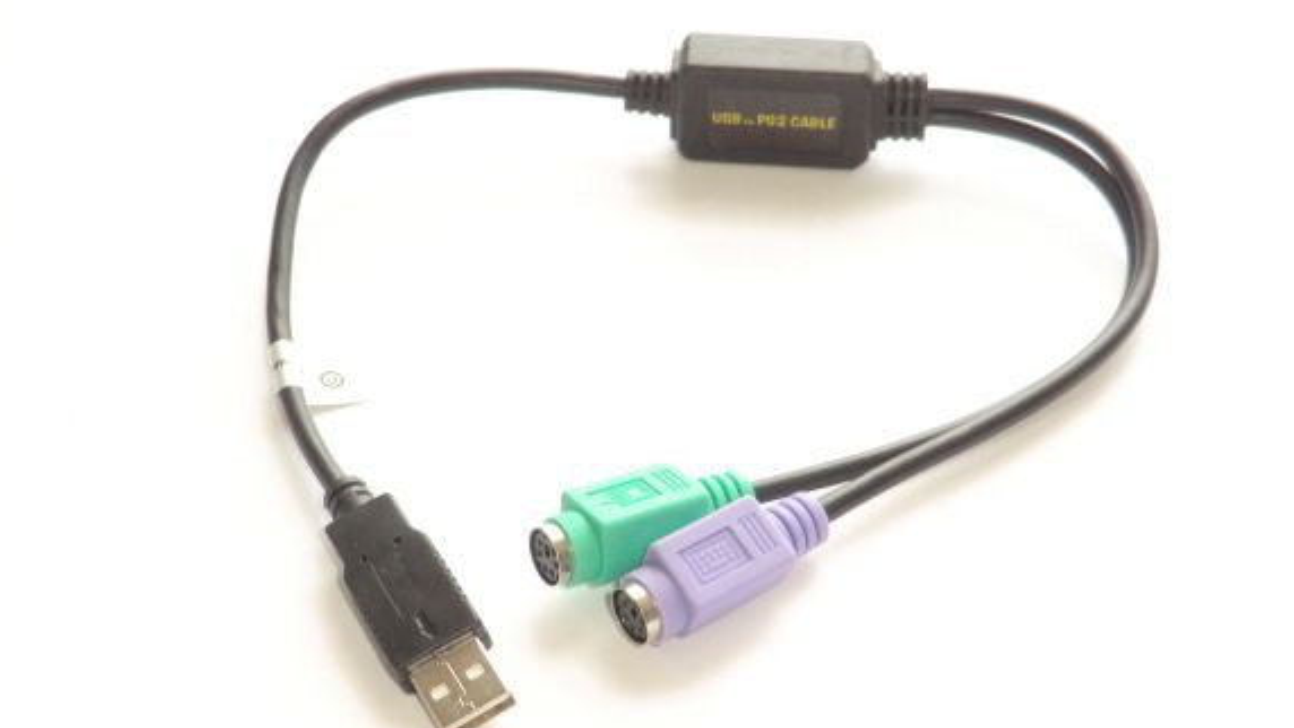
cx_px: 665
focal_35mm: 67
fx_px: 2299
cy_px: 427
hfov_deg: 31.4
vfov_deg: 18.0
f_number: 4.2
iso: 250
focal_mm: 9.8
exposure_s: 1/60
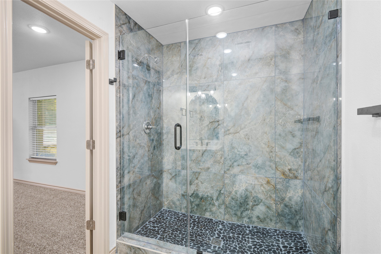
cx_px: 190
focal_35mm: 16
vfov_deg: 73.8
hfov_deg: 96.7
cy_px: 127
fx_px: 169
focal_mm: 16
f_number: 8
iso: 200
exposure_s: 1/4
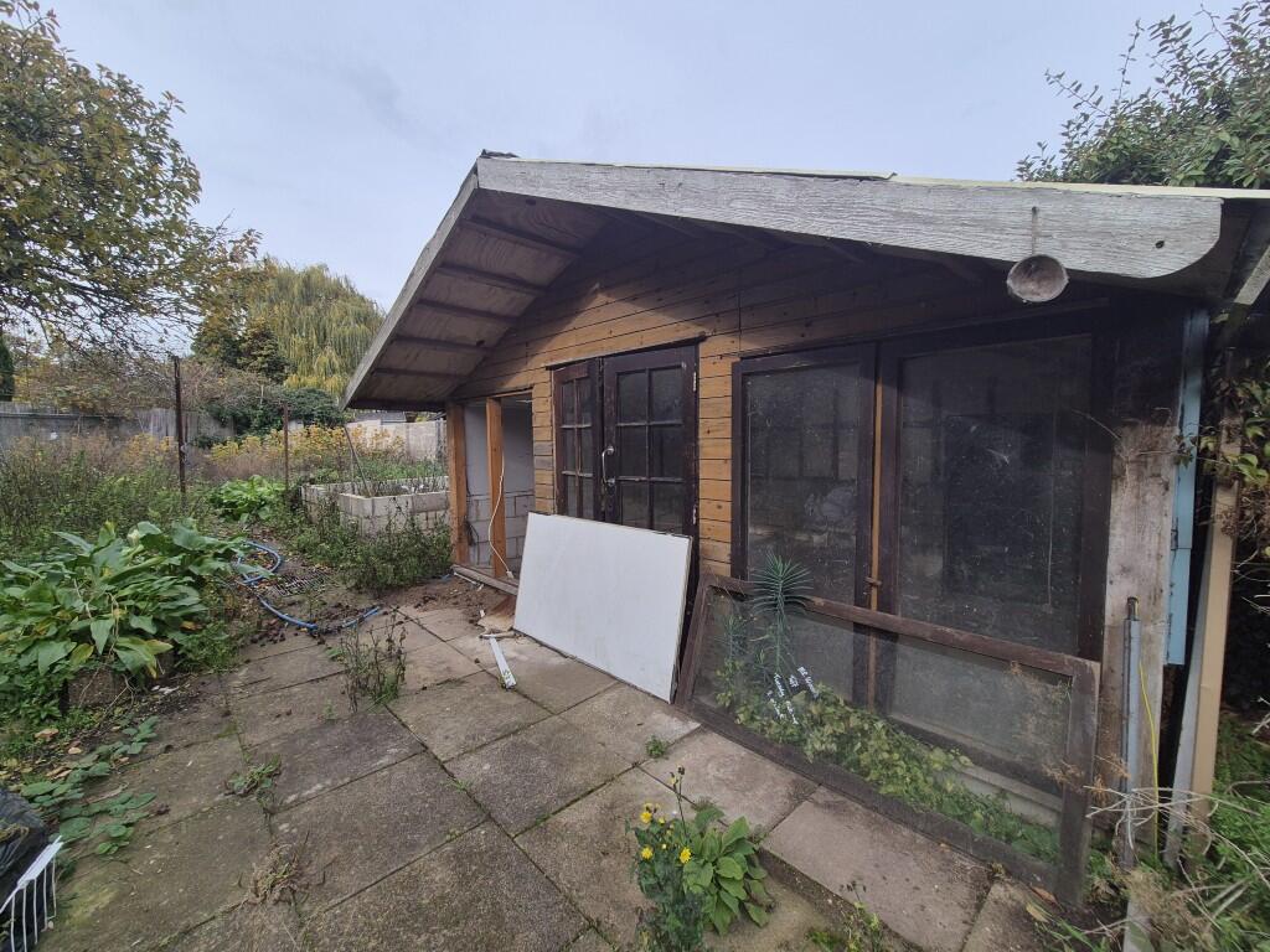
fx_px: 477
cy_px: 476
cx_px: 635
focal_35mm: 13
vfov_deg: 89.9
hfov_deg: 106.2
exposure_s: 1/992
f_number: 2.2
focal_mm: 2.2
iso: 50
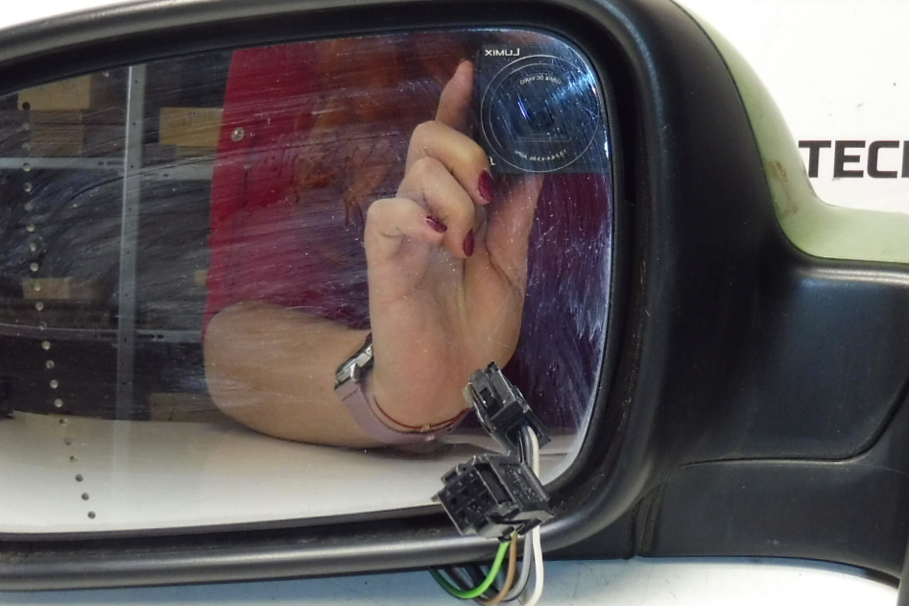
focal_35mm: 54
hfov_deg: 36.8
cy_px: 230
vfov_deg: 25.0
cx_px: 531
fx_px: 1363
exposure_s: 1/60
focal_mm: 4.3
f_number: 3.5
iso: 200
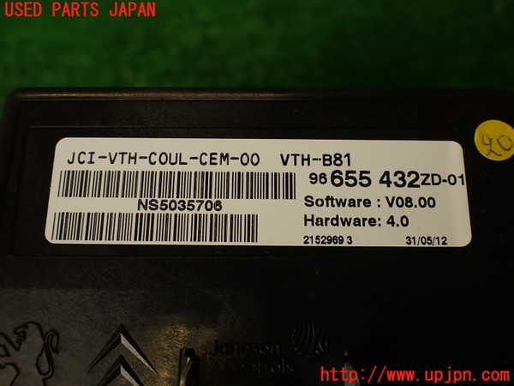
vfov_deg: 46.8
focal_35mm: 30
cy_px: 193
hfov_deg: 60.0
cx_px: 257
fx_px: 445
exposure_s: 1/100
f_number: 2.3
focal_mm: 5.4
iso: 100
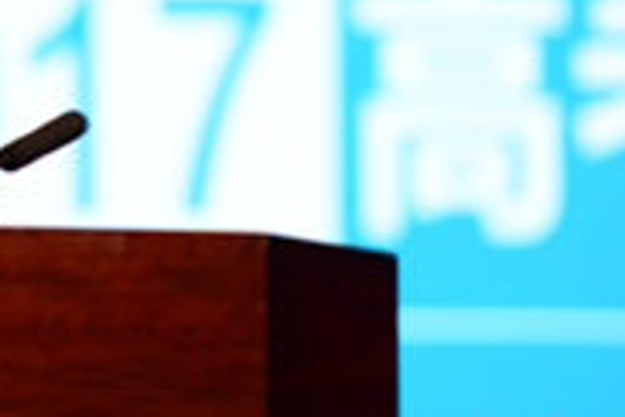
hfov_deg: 3.5
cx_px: -215
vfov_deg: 2.3
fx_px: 10277
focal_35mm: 592
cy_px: -97
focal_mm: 155
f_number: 2.8
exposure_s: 1/125
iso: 400
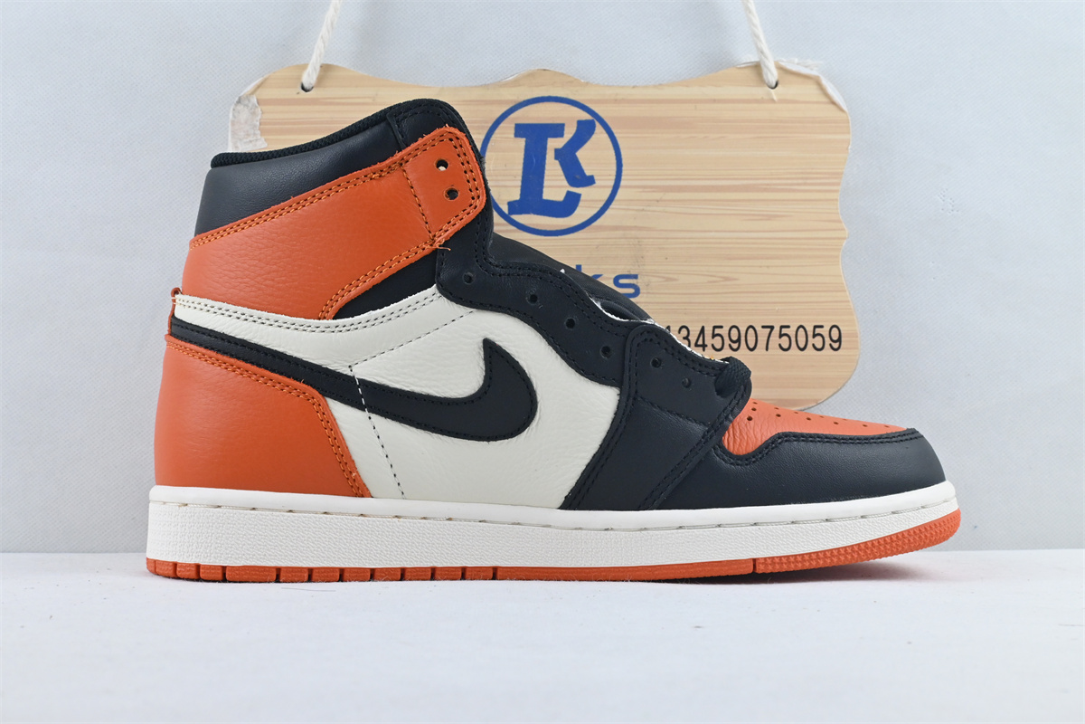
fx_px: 1311
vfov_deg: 30.8
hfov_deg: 45.0
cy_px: 362
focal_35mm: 44
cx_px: 542
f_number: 10
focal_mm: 29
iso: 1000
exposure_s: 1/125
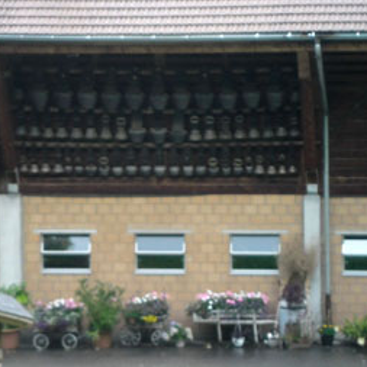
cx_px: 157
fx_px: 2543
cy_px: 176
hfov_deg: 8.3
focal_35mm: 212
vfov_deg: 8.3
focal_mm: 24.5
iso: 200
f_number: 5.9
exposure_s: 1/90
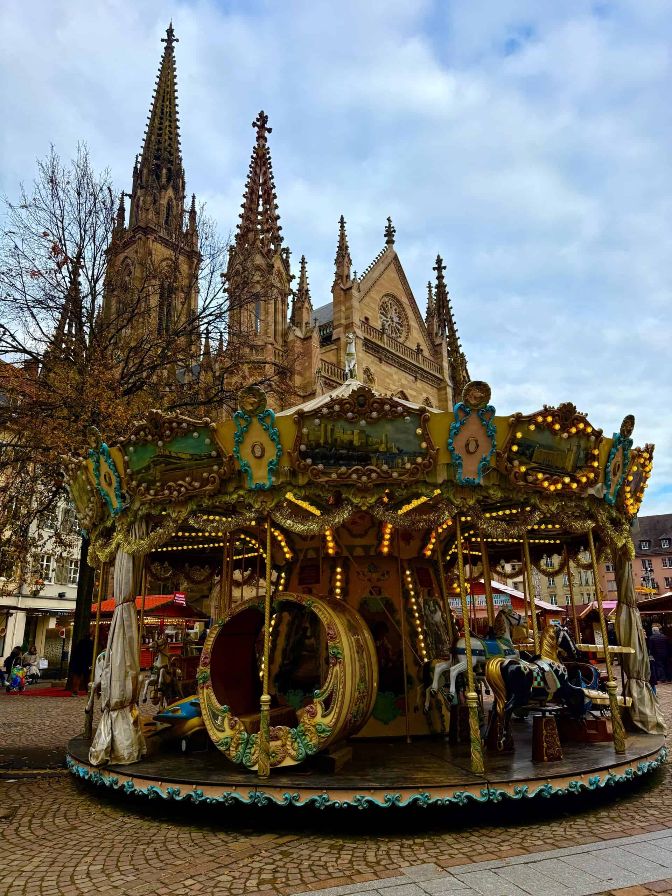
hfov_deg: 56.8
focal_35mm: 24
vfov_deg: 71.6
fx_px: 621
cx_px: 336
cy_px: 448
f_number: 1.78
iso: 80
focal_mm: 6.76
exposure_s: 1/1361
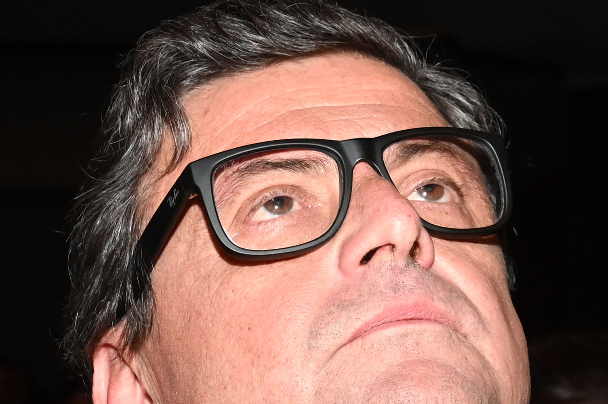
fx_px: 2549
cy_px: 282
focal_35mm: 151
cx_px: 849
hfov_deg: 13.0
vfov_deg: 9.1
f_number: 6.3
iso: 2500
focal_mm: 40
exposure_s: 1/60
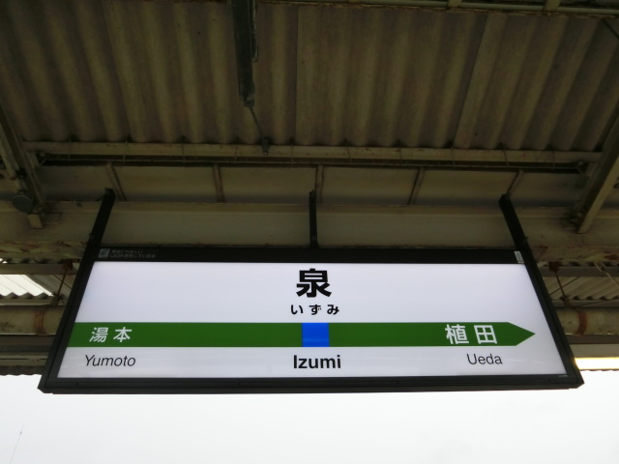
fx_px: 447
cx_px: 310
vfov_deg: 54.9
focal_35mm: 25
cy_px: 232
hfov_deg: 69.4
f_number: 3.5
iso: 100
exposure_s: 1/125
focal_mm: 4.5
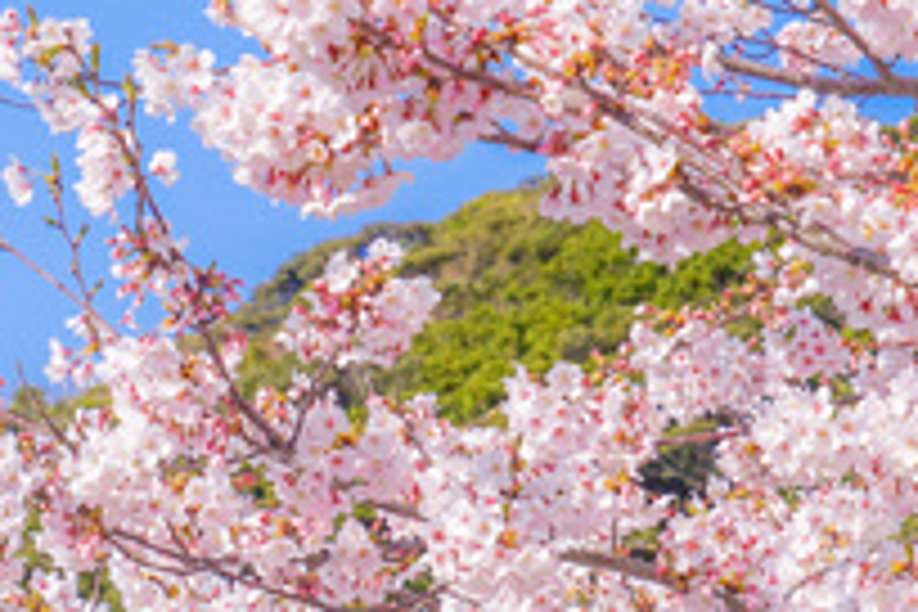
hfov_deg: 10.1
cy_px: 392
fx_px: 5202
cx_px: 284
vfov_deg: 6.7
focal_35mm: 204
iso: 100
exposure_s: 1/125
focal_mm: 65
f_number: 11
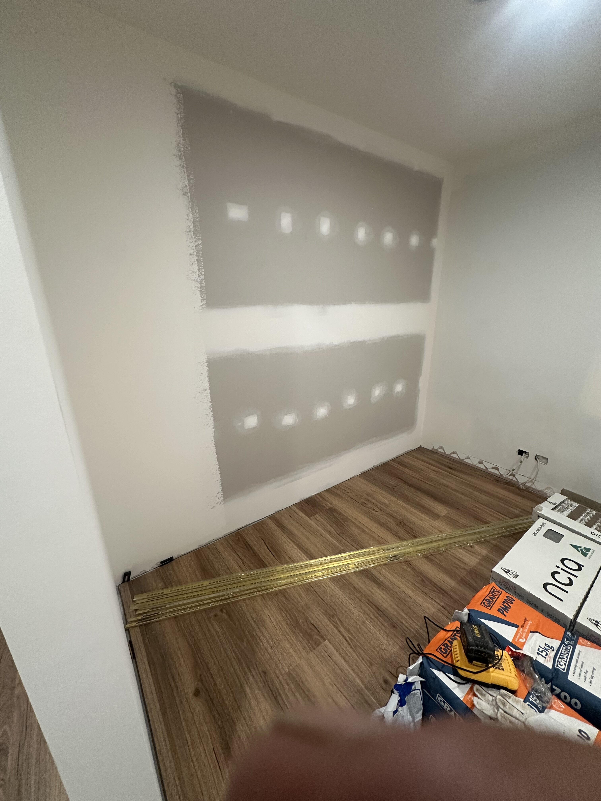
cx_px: 300
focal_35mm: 14
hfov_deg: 85.7
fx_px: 324
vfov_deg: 102.1
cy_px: 400
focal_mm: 2.22
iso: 250
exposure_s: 1/60
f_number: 2.2
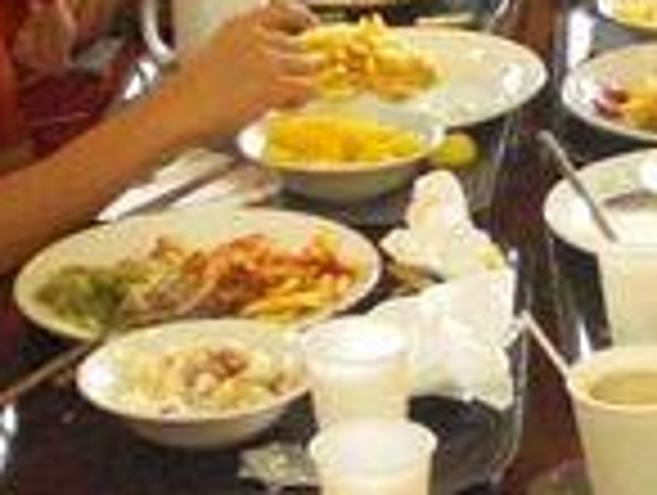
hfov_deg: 12.5
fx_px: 2966
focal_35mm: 156
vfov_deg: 9.5
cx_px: 648
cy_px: 284
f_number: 3.1
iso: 800
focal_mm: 6.3
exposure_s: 1/50
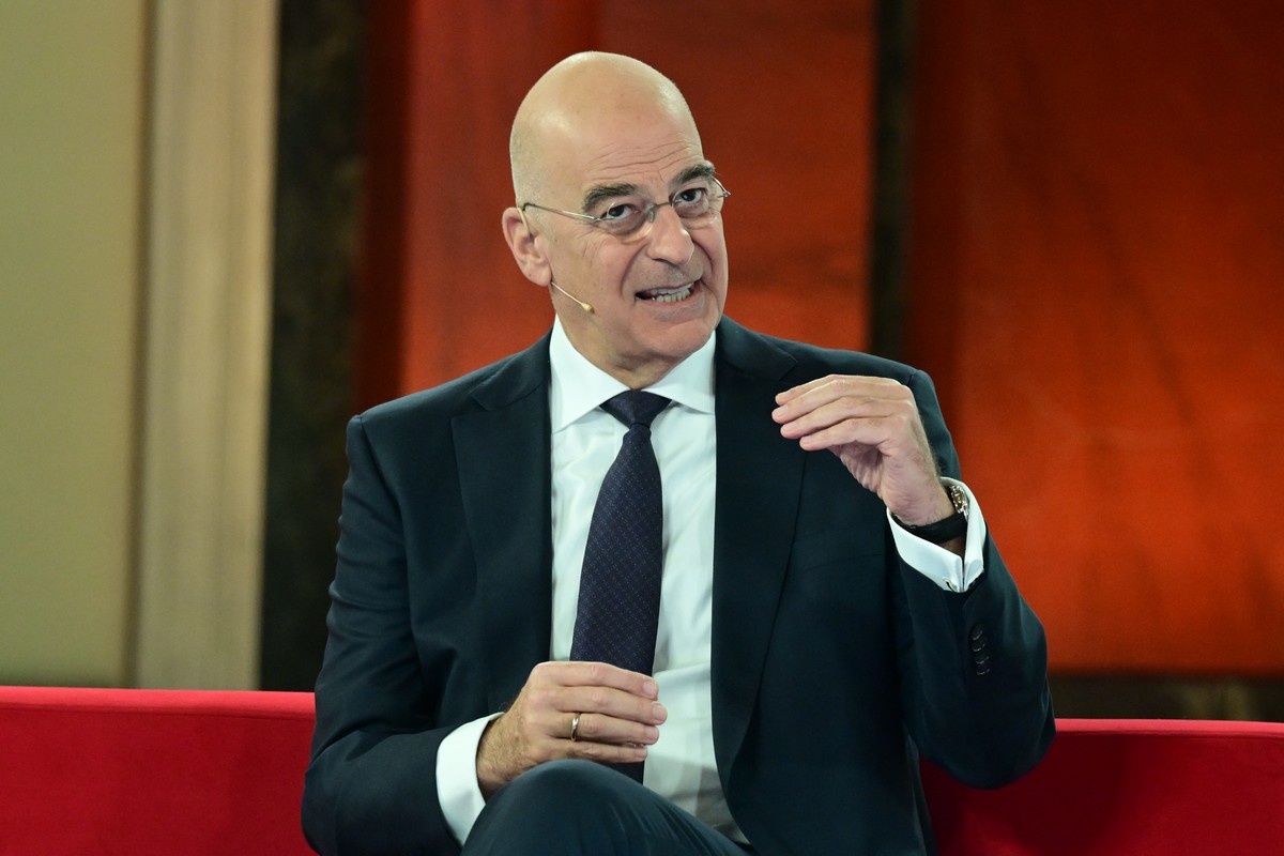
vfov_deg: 4.8
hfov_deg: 7.2
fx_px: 10164
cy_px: 428
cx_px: 642
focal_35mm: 285
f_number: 5
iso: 5000
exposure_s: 1/400
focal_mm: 190
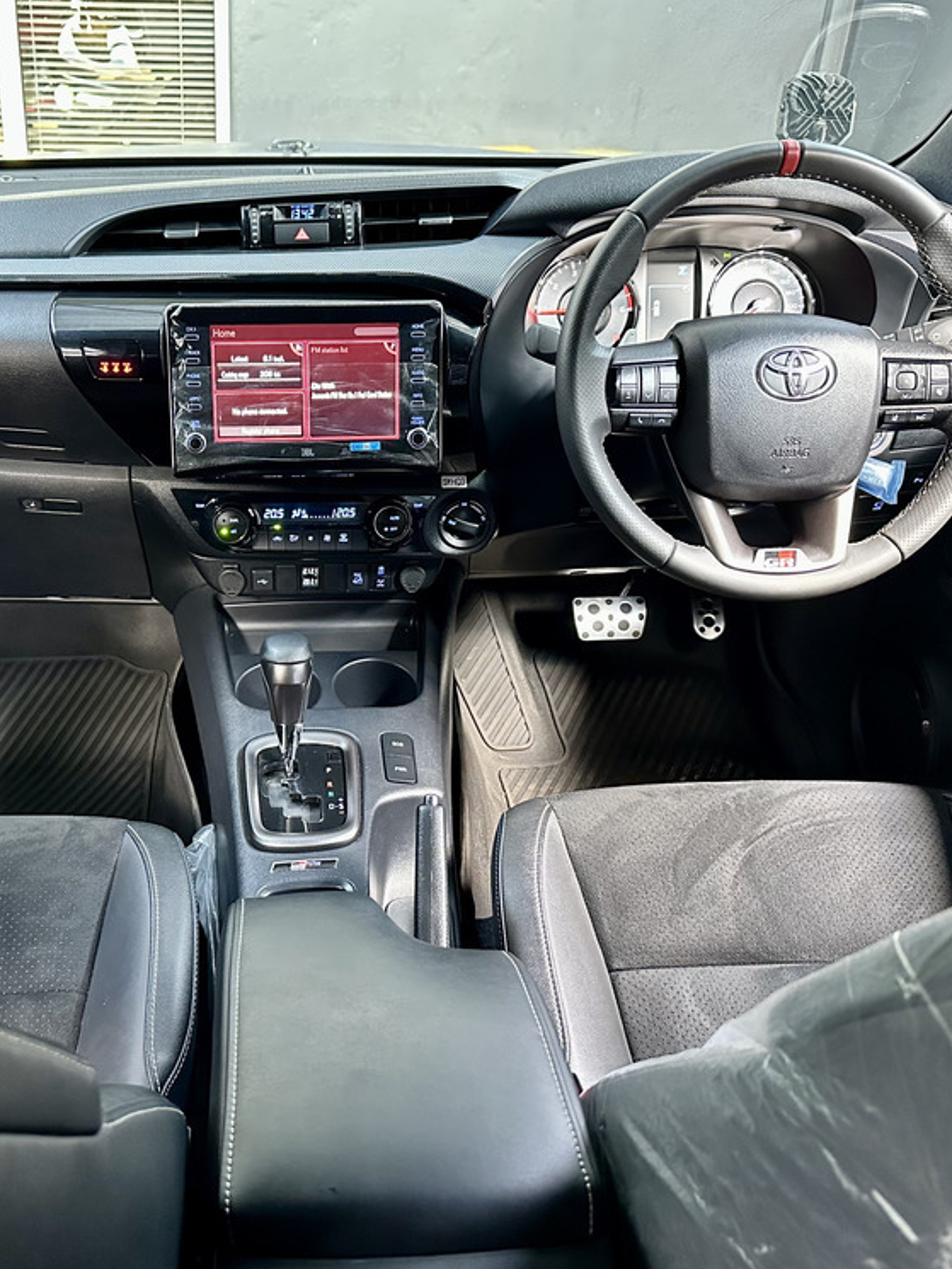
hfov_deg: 42.4
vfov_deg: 55.3
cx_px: 322
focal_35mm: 33
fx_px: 1210
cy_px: 639
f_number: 1.78
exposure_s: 1/59
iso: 800
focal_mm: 6.86
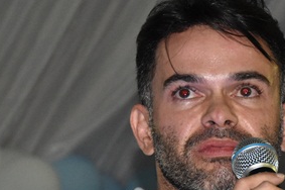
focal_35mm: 297
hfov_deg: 6.9
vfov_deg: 4.6
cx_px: 246
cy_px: 188
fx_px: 2349
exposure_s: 1/160
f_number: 5
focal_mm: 70
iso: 3200
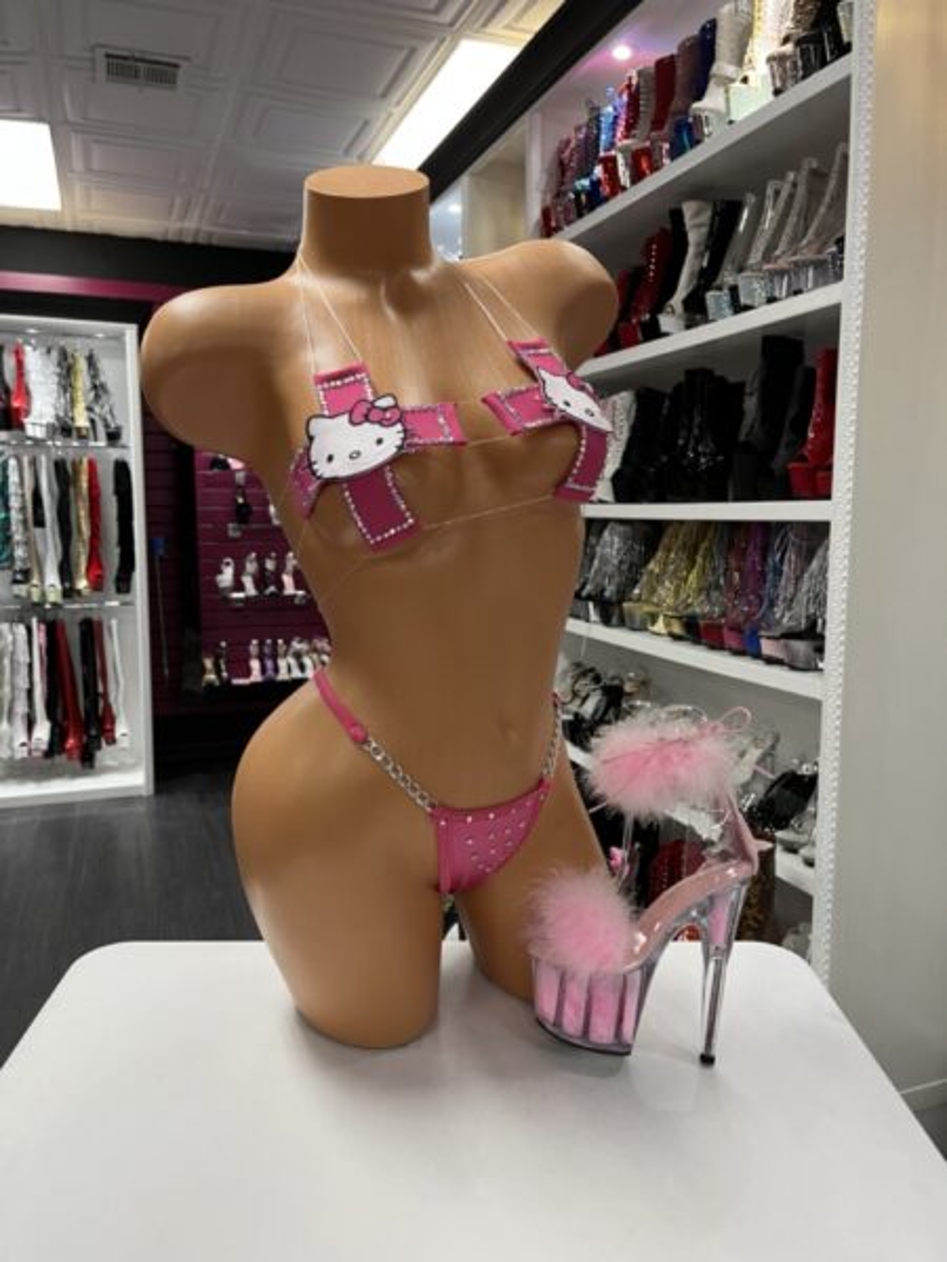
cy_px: 631
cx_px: 474
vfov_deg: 67.3
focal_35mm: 26
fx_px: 948
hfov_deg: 53.1
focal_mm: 5.1
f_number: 1.6
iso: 125
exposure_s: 1/60
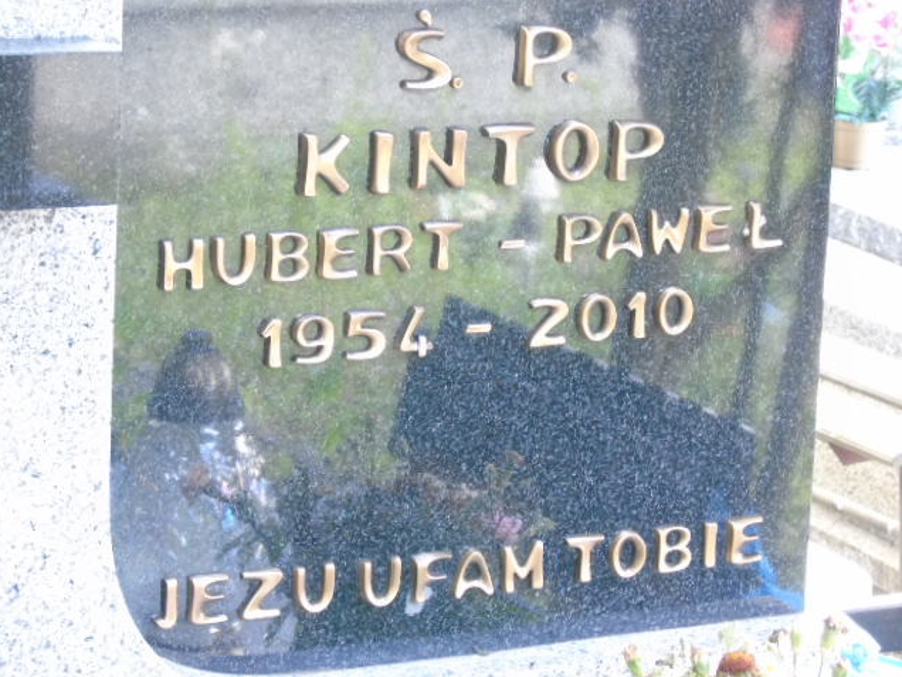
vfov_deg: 10.4
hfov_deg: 13.8
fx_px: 3726
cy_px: 338
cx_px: 450
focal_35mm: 143
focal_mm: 25
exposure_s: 1/15
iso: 800
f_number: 4.7
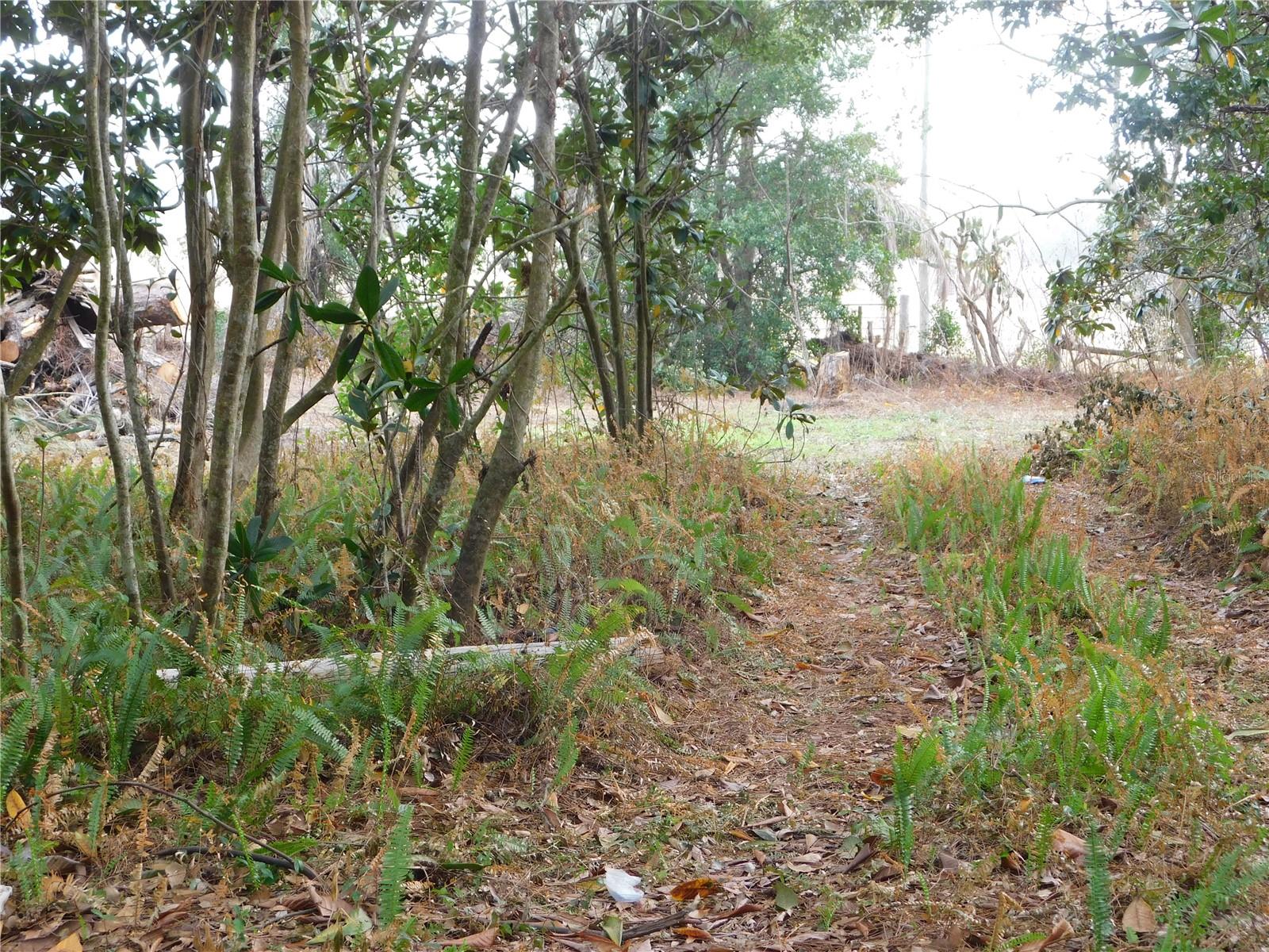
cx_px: 634
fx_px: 2163
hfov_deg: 32.7
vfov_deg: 24.8
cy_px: 476
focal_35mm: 59
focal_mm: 10.4
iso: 125
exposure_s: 1/30
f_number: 4
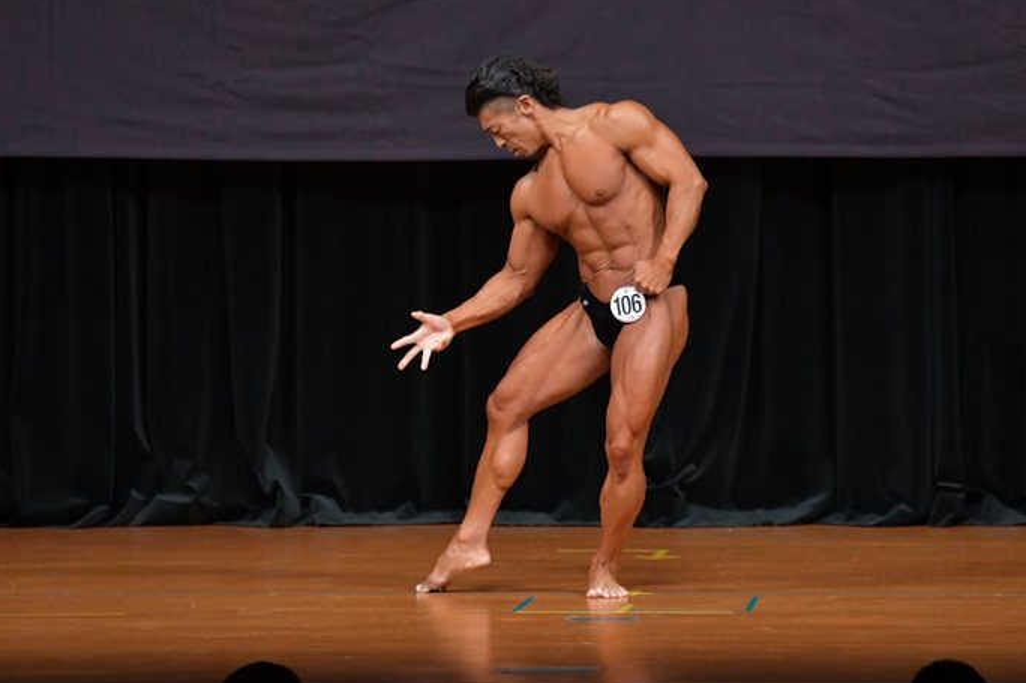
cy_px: 311
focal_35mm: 306
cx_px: 530
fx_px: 8714
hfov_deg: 6.7
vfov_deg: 4.5
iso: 4000
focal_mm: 180
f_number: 5.6
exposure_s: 1/400
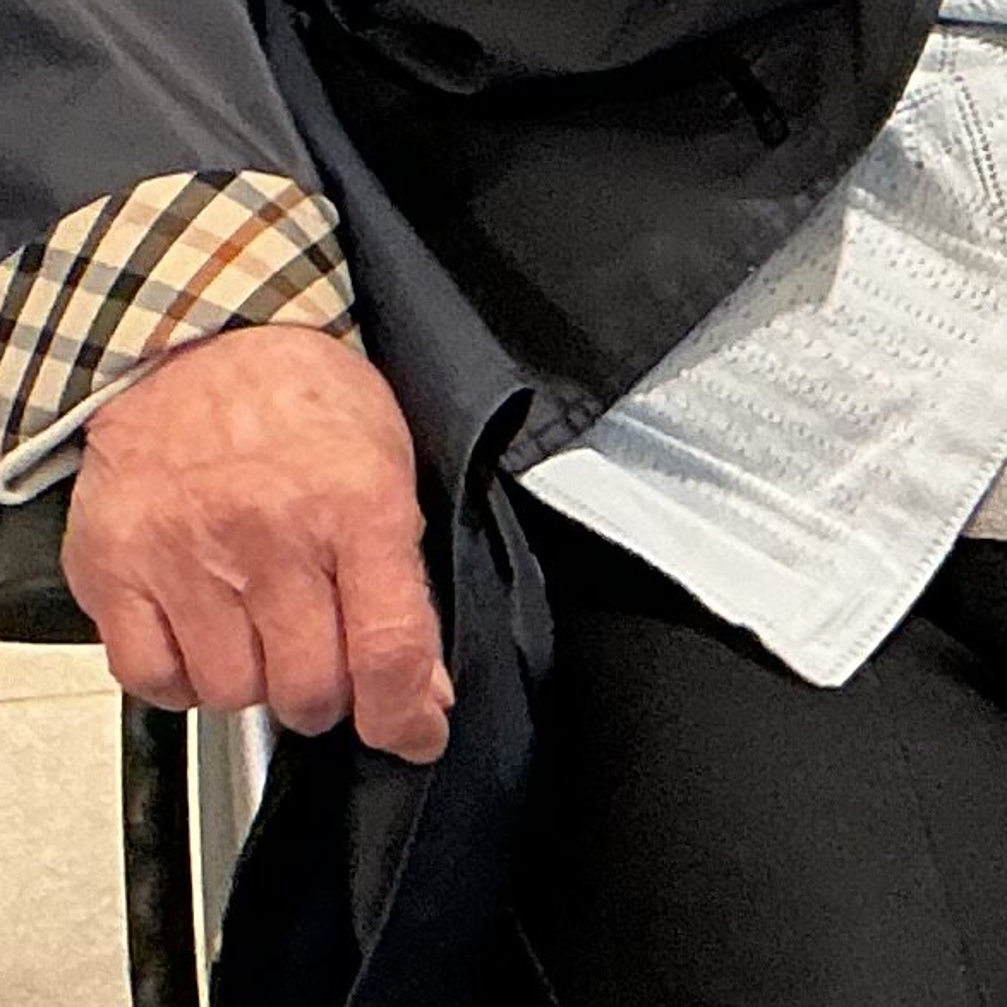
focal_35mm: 176
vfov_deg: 9.9
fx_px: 5793
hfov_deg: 9.6
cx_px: 1652
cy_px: 79
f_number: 1.8
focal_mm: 3
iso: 100
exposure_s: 1/50
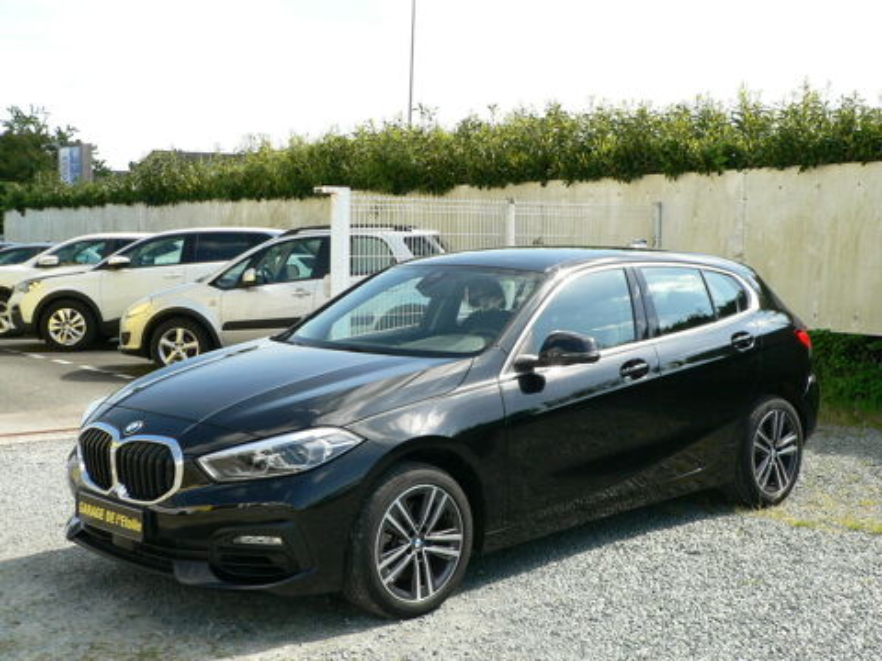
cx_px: 441
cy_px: 330
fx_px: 1223
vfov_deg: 30.3
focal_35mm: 48
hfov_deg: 39.7
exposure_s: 1/250
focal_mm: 8
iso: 80
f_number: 4
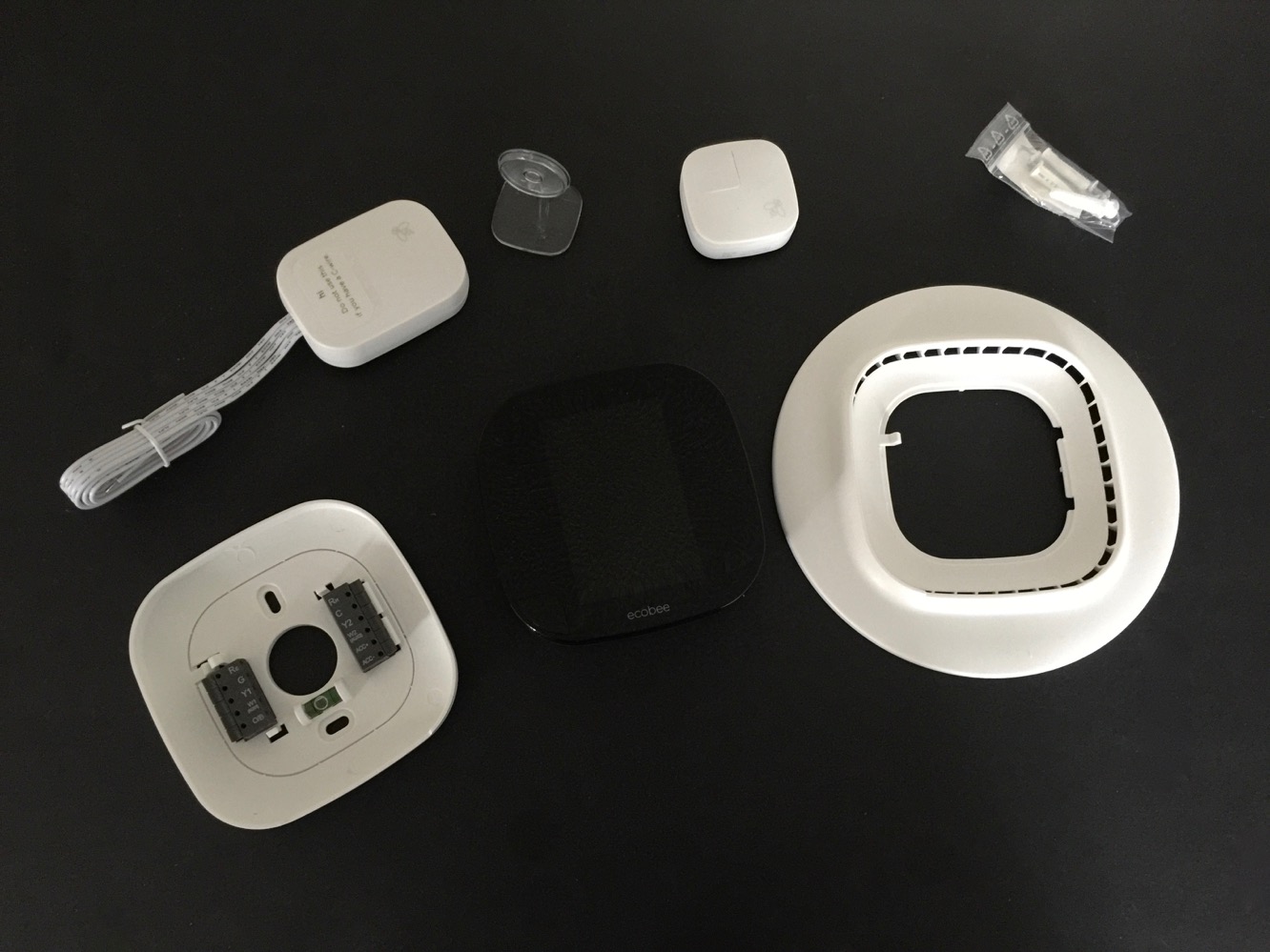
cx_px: 635
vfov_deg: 48.2
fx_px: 1064
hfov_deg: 61.7
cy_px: 476
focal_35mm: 29
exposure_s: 1/4
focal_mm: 4.15
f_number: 2.2
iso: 200
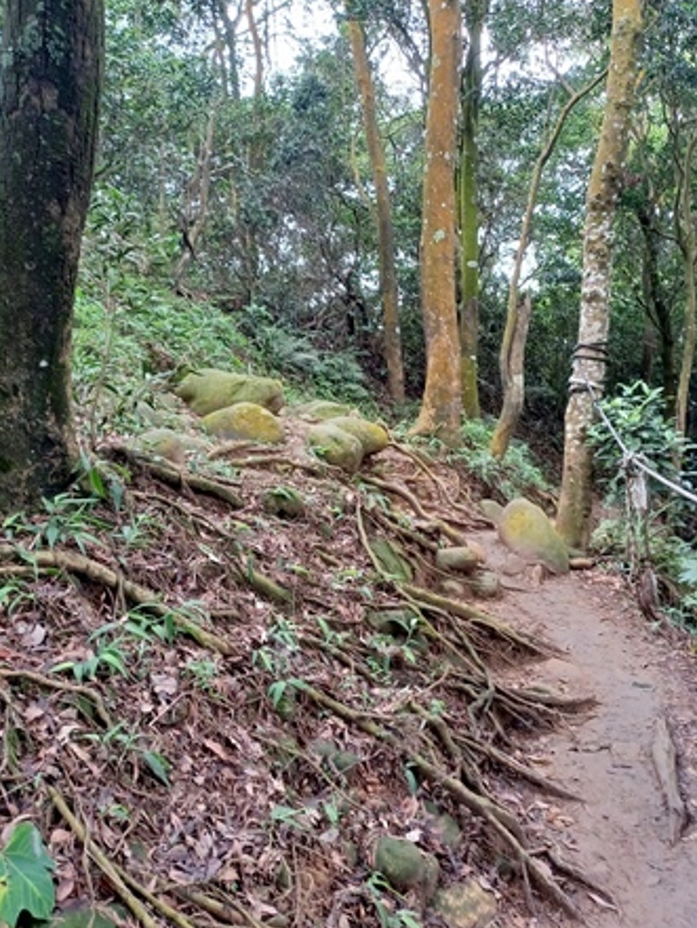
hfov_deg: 41.6
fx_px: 912
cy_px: 461
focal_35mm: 34
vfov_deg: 53.9
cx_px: 423
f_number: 1.8
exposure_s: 1/60
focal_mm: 4.6
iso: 400
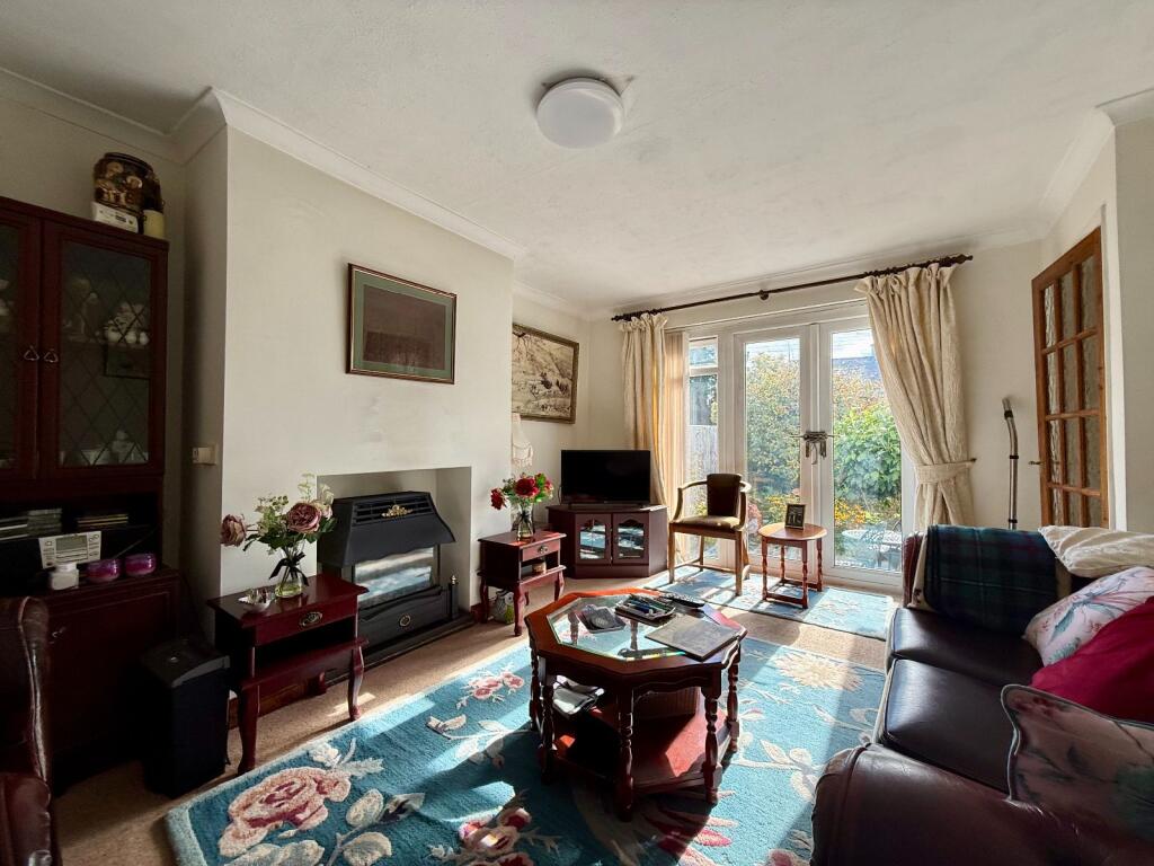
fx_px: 467
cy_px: 433
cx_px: 577
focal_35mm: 14
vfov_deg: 85.7
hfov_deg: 102.1
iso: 64
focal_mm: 2.22
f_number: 2.2
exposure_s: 1/166
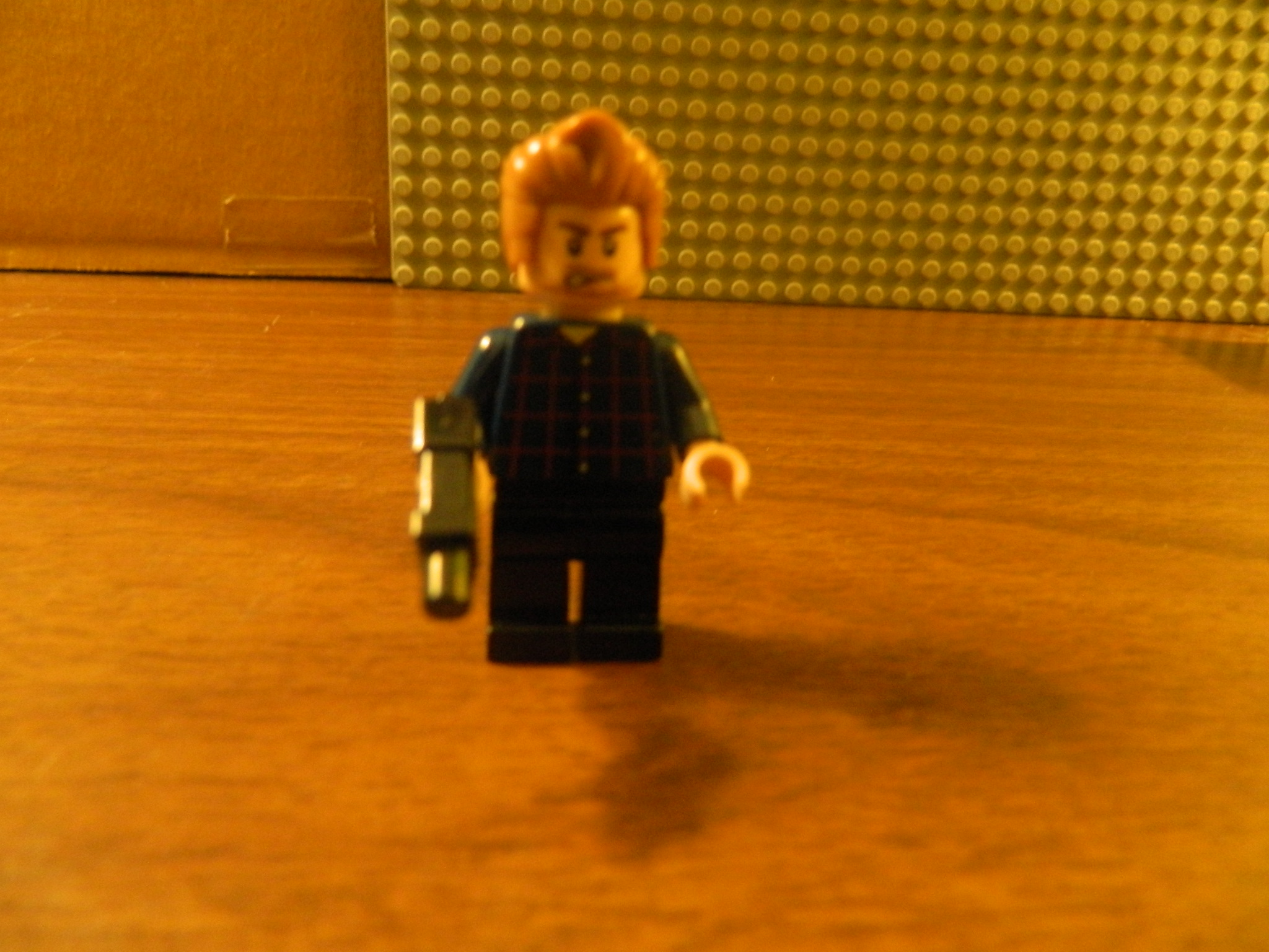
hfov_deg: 69.4
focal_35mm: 25
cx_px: 634
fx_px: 916
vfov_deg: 54.9
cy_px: 476
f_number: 3.1
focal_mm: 4.5
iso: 400
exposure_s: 1/13
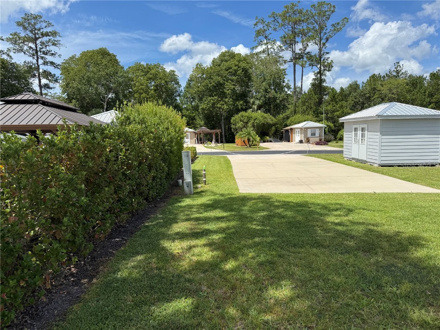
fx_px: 305
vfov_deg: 56.8
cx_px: 220
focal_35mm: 24
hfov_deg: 71.6
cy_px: 165
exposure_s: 1/4673
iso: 80
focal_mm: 6.76
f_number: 1.78
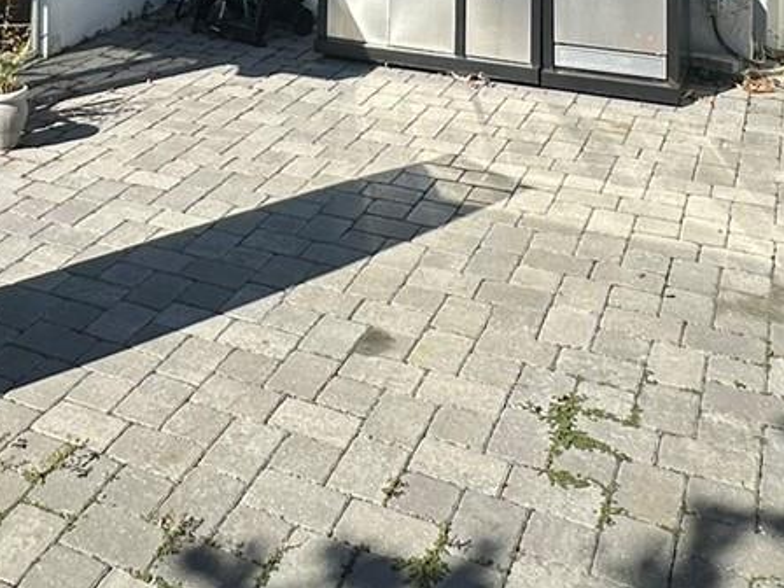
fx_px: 1132
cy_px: -234
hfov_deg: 37.2
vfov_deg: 24.3
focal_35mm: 50
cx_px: 186
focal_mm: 2.22
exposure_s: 1/1770
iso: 50
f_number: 2.2
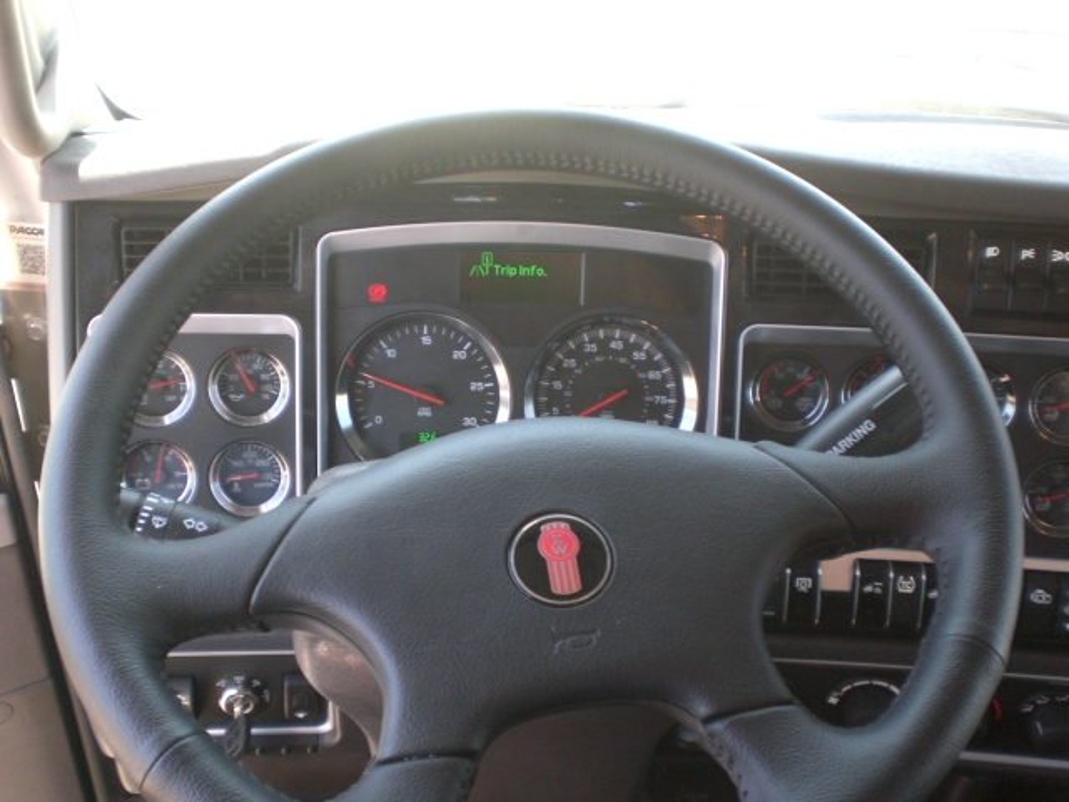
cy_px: 401
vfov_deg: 37.7
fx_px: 1174
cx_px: 534
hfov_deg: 49.0
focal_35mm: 38
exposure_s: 1/125
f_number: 3.1
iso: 200
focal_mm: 6.3
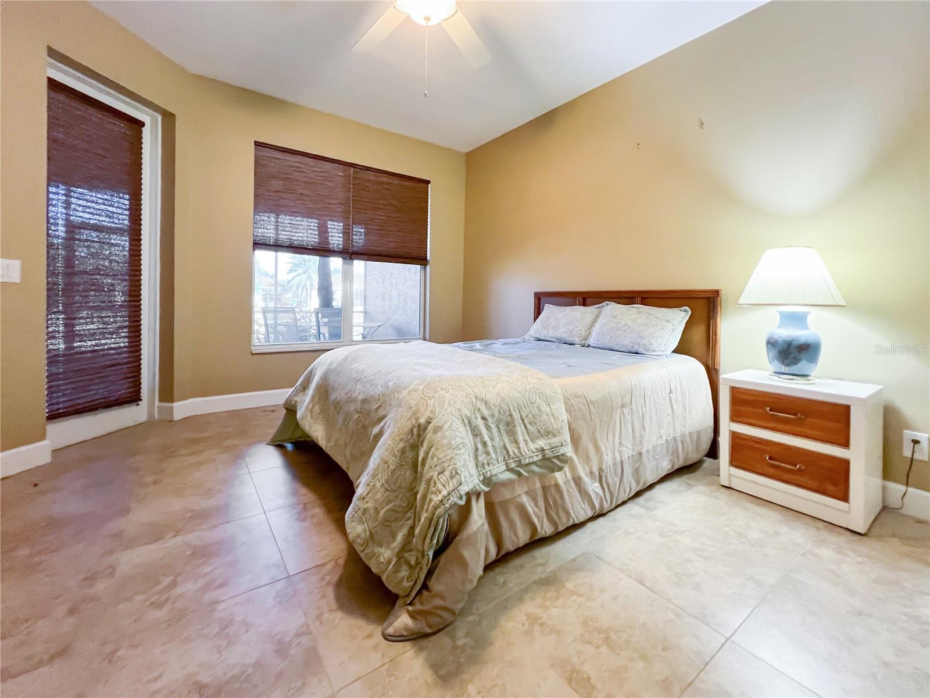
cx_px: 465
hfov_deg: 106.2
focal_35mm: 13
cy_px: 349
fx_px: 349
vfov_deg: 89.9
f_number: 1.8
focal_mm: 1.57
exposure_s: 1/60
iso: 500
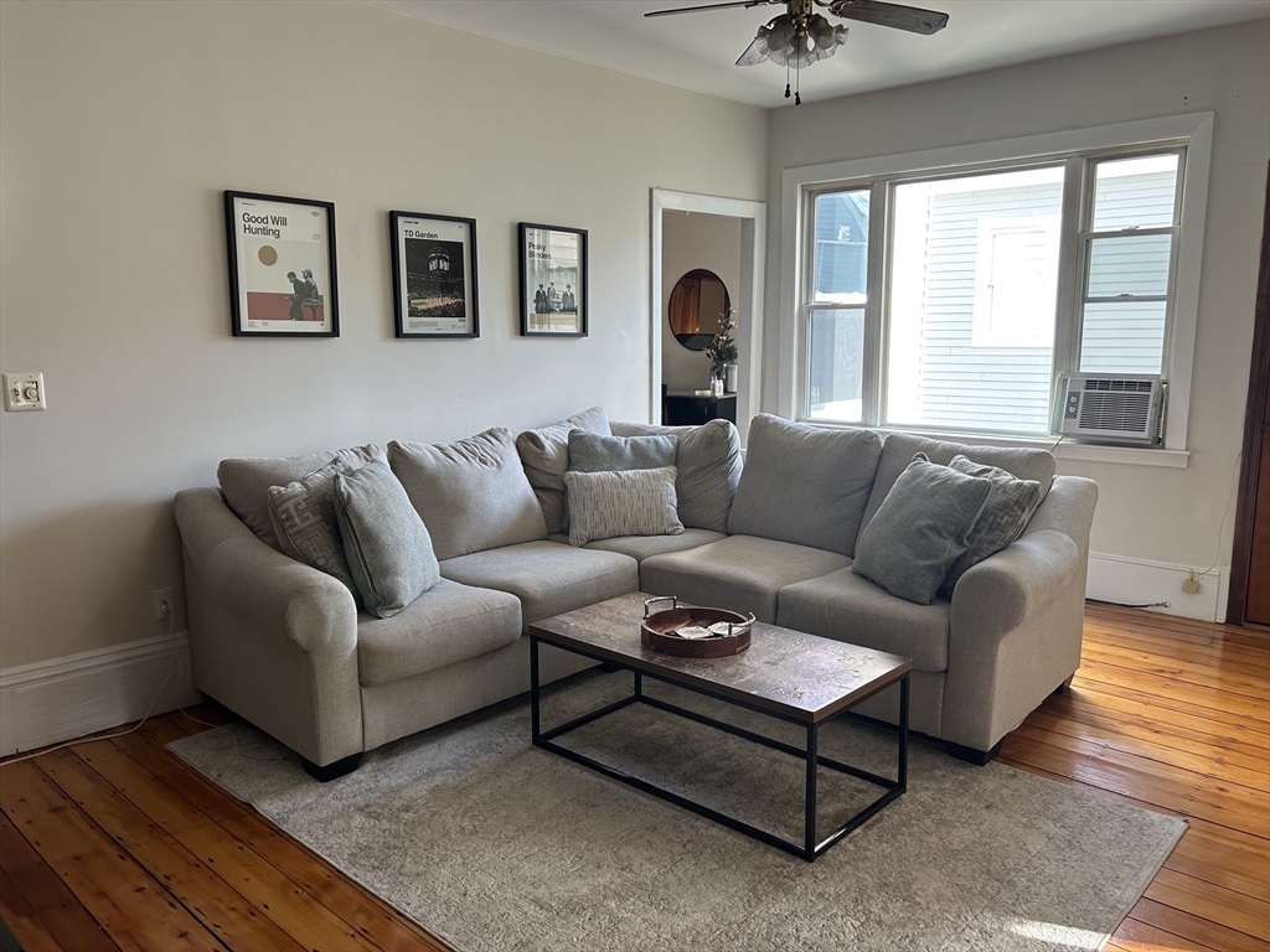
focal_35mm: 26
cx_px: 635
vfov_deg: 53.1
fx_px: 954
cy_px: 476
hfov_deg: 67.3
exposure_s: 1/120
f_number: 1.5
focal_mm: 5.7
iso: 100
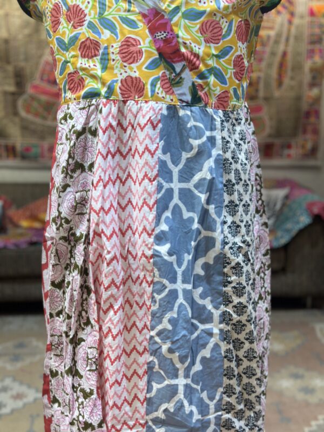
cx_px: 162
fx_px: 599
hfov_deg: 30.3
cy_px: 216
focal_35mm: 48
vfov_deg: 39.7
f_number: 1.78
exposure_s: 1/105
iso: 64
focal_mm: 6.86
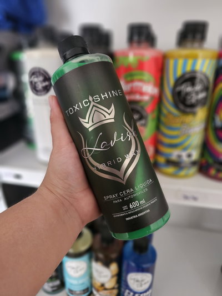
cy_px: 148
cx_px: 111
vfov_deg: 73.9
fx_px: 197
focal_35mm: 23
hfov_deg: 58.9
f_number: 1.7
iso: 800
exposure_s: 1/50
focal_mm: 6.3
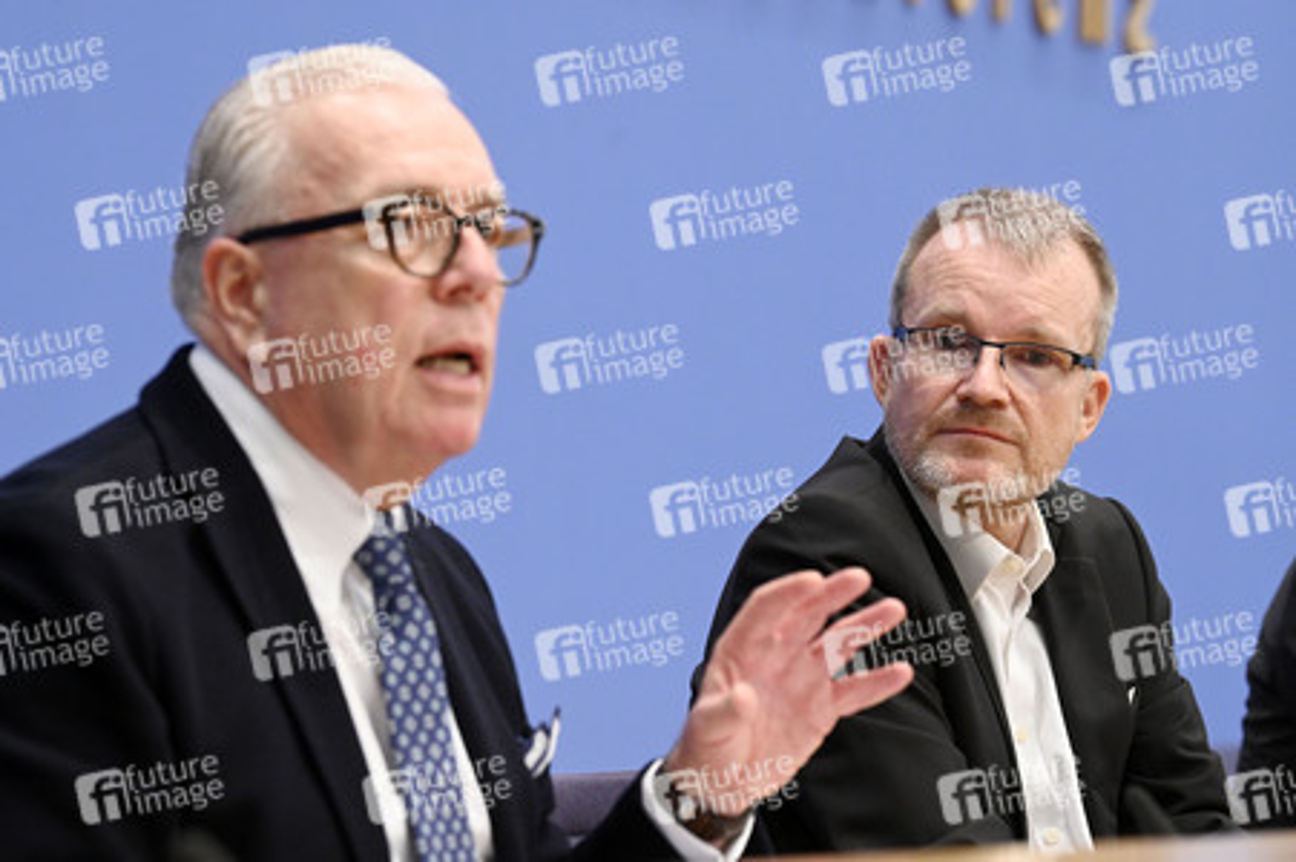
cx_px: 648
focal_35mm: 145
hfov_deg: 14.2
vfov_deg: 9.4
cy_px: 431
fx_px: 5216
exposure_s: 1/500
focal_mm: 145
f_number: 5.6
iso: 5000
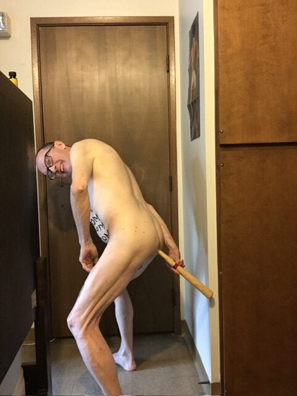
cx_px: 148
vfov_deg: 56.8
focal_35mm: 32
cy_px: 198
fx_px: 366
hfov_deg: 44.2
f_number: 2.2
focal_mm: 2.87
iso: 200
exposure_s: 1/16
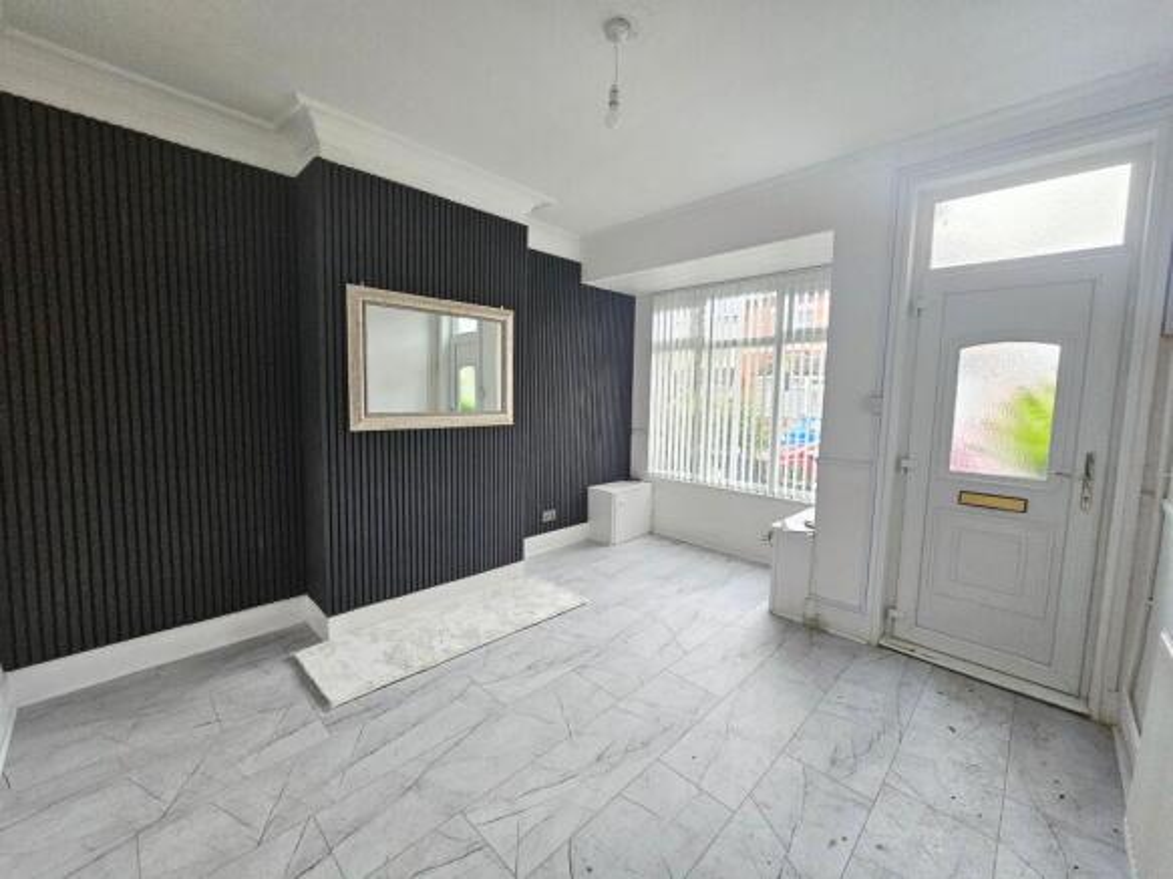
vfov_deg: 89.9
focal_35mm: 13
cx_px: 586
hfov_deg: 106.2
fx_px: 440
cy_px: 440
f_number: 2.2
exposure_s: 1/100
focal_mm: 2.2
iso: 500
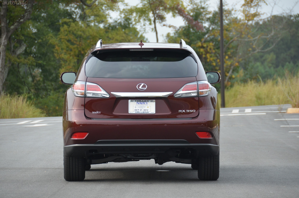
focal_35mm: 225
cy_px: 99
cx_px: 150
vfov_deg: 6.1
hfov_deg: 9.2
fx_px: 1865
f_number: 5.6
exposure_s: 1/800
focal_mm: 150
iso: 800
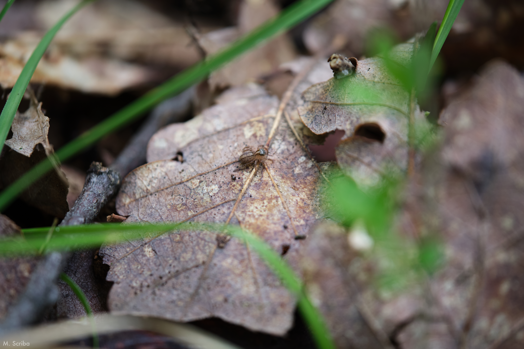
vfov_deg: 11.4
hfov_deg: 17.1
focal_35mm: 120
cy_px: 174
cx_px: 262
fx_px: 1747
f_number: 2.8
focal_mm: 80
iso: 500
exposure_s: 1/240
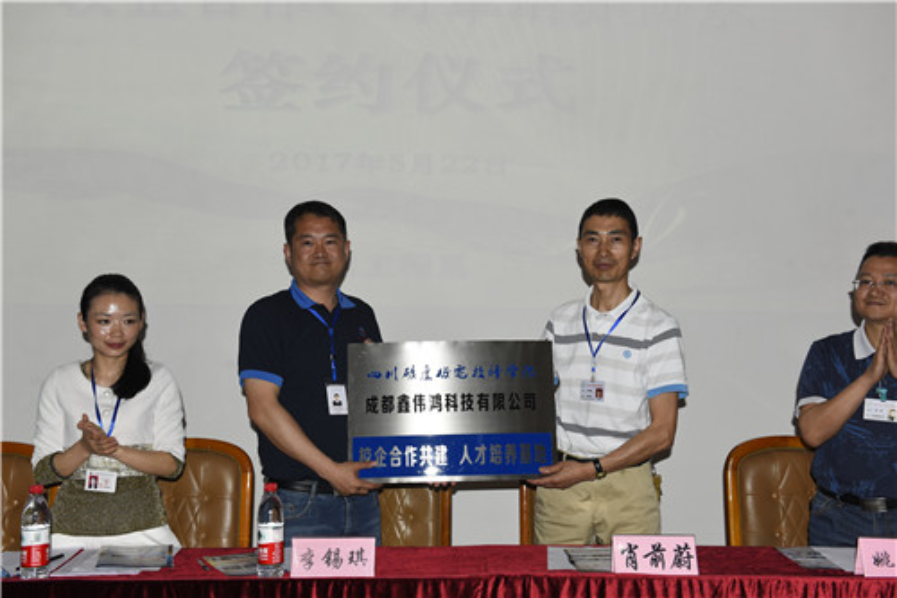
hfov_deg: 43.6
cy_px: 299
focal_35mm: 45
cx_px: 448
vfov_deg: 29.8
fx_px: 1121
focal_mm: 45
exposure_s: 1/160
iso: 200
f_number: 5.6
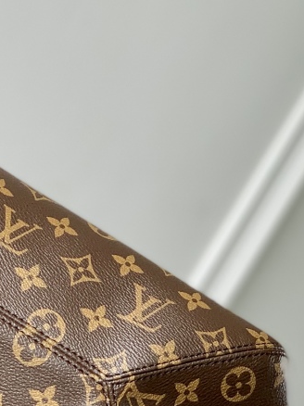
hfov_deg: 8.6
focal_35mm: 171
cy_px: 96
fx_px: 2004
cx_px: -80
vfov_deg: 11.5
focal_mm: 6
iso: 16
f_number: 2.4
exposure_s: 1/123
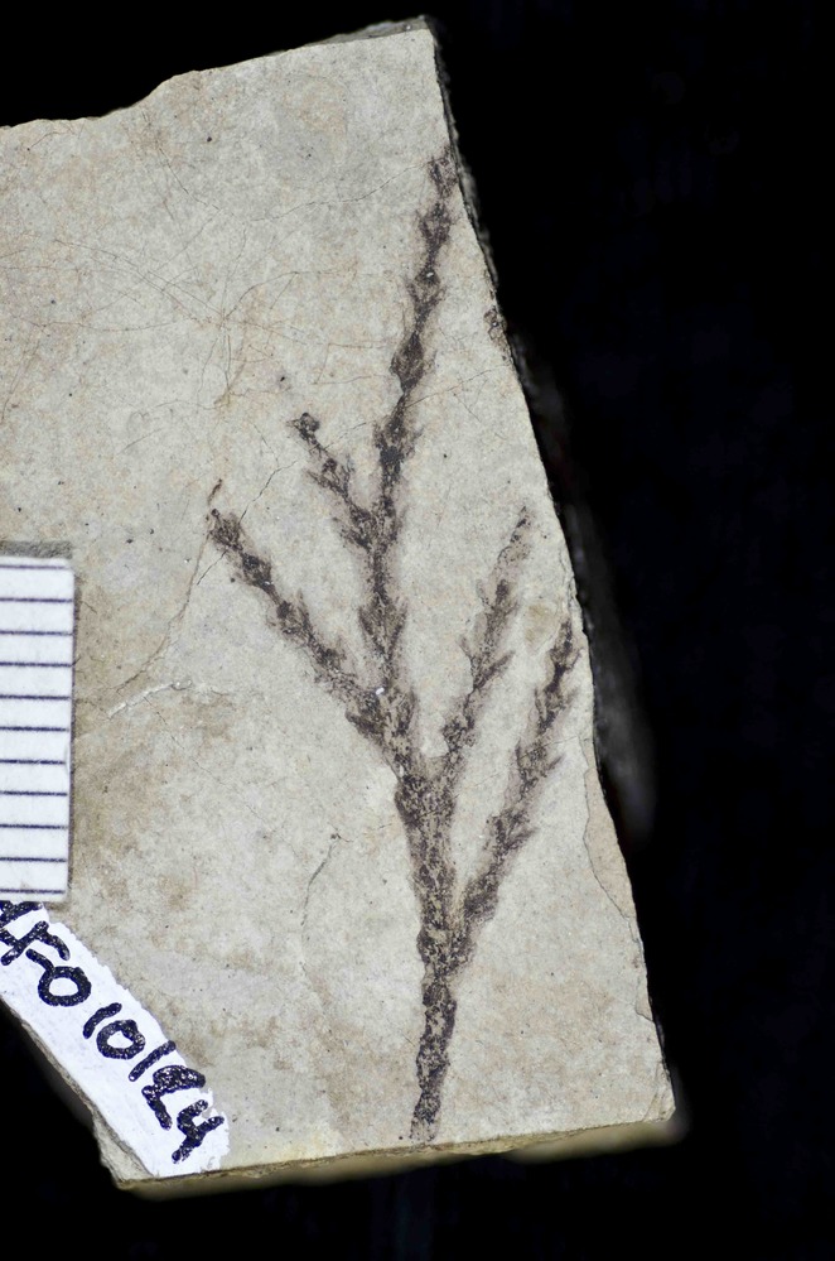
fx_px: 3144
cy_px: 630
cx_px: 418
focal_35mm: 90
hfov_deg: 15.1
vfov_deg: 22.7
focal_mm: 60
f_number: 4.2
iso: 640
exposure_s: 1/250
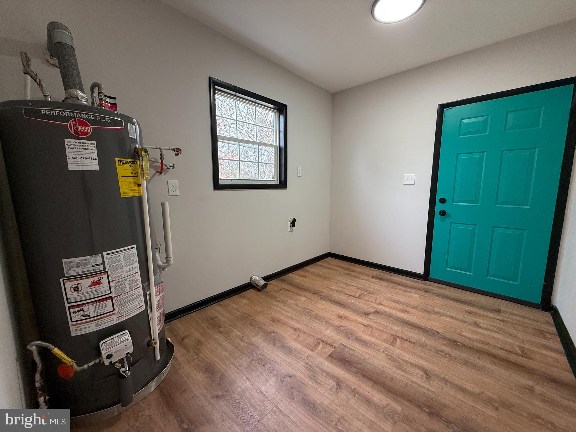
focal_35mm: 14
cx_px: 288
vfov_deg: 85.7
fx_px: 233
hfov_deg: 102.1
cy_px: 216
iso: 250
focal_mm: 2.22
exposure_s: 1/120
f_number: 2.2
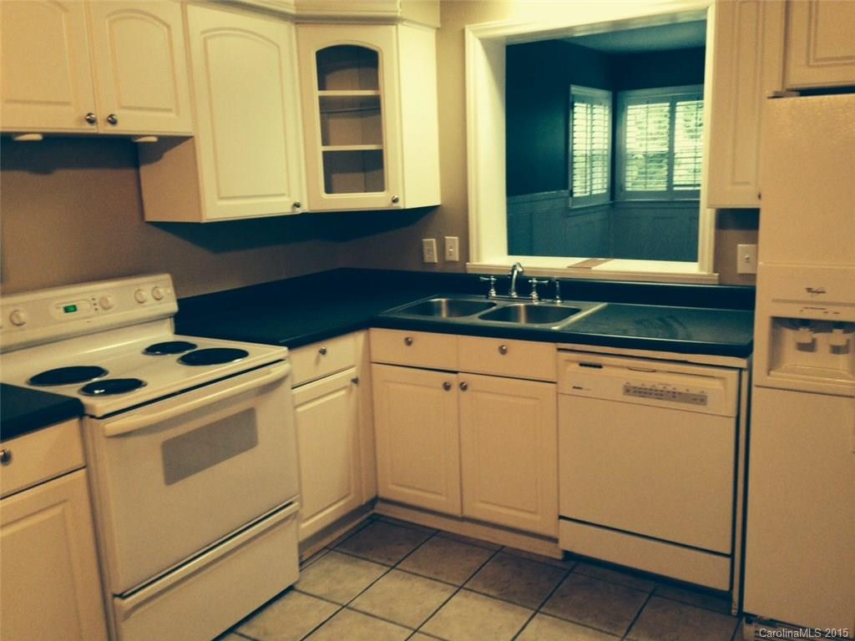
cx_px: 428
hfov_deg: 55.4
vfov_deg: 42.9
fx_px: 815
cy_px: 320
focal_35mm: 33
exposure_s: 1/20
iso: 250
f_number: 2.4
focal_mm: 4.12
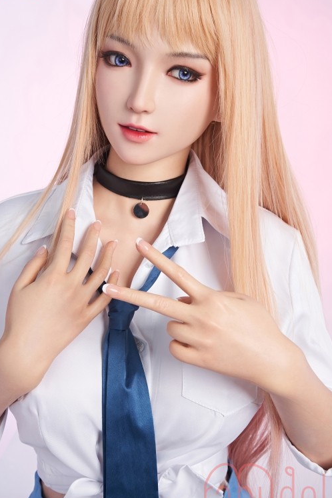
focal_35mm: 53
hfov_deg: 25.5
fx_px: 733
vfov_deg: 37.5
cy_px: 229
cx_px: 145
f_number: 8
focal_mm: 44
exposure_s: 1/125
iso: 200
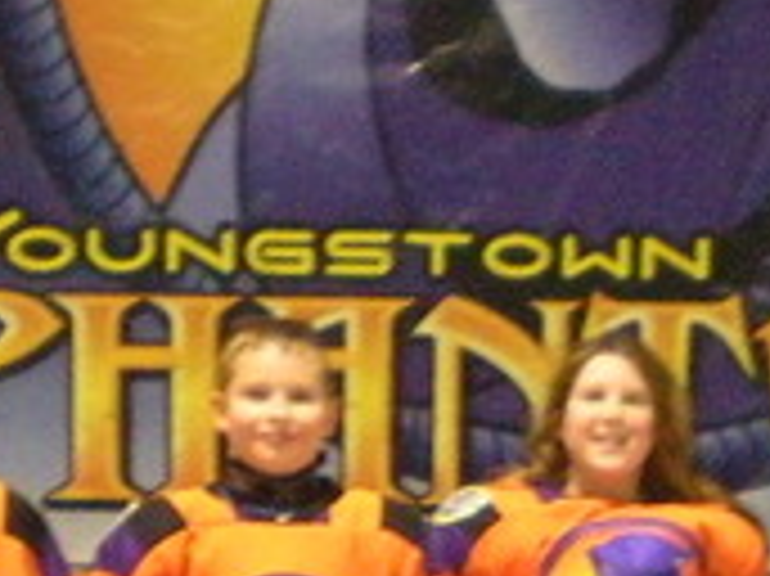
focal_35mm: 142
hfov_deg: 13.9
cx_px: 441
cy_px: 850
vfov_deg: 10.1
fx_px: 3156
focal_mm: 6.3
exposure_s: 1/97.5
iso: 800
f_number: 3.1
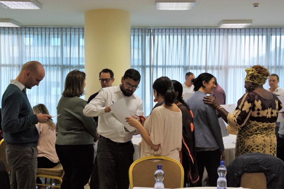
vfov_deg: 29.2
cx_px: 142
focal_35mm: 46
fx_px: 363
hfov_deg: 42.8
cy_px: 94
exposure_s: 1/100
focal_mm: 31
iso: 3200
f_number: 9
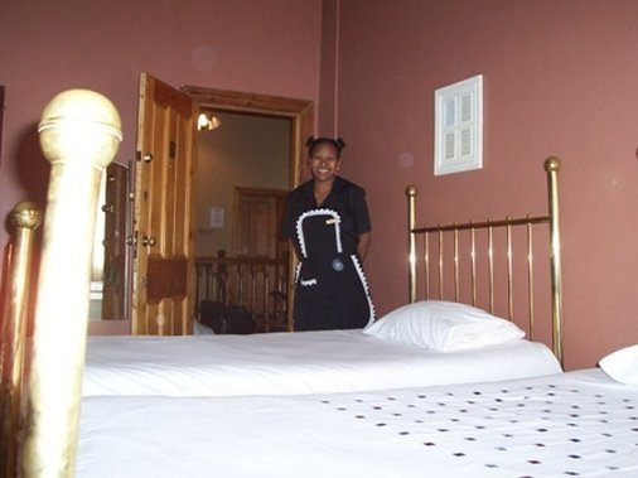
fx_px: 682
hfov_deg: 50.2
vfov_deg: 38.6
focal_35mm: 37
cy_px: 239
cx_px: 319
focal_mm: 5.6
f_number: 2.8
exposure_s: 1/60
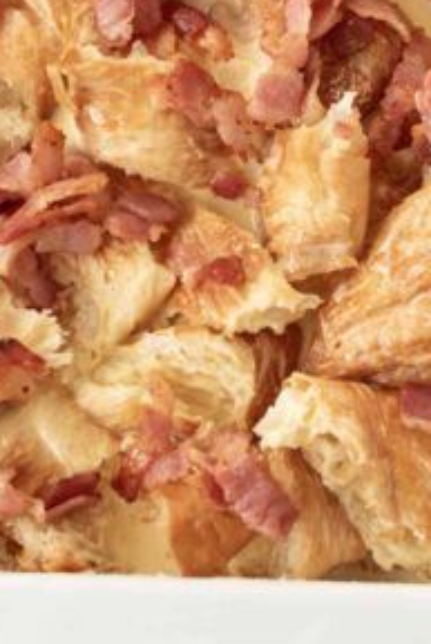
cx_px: 258
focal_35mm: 130
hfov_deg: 10.6
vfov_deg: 15.5
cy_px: 38
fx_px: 2326
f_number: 4
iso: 125
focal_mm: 50
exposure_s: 1/50
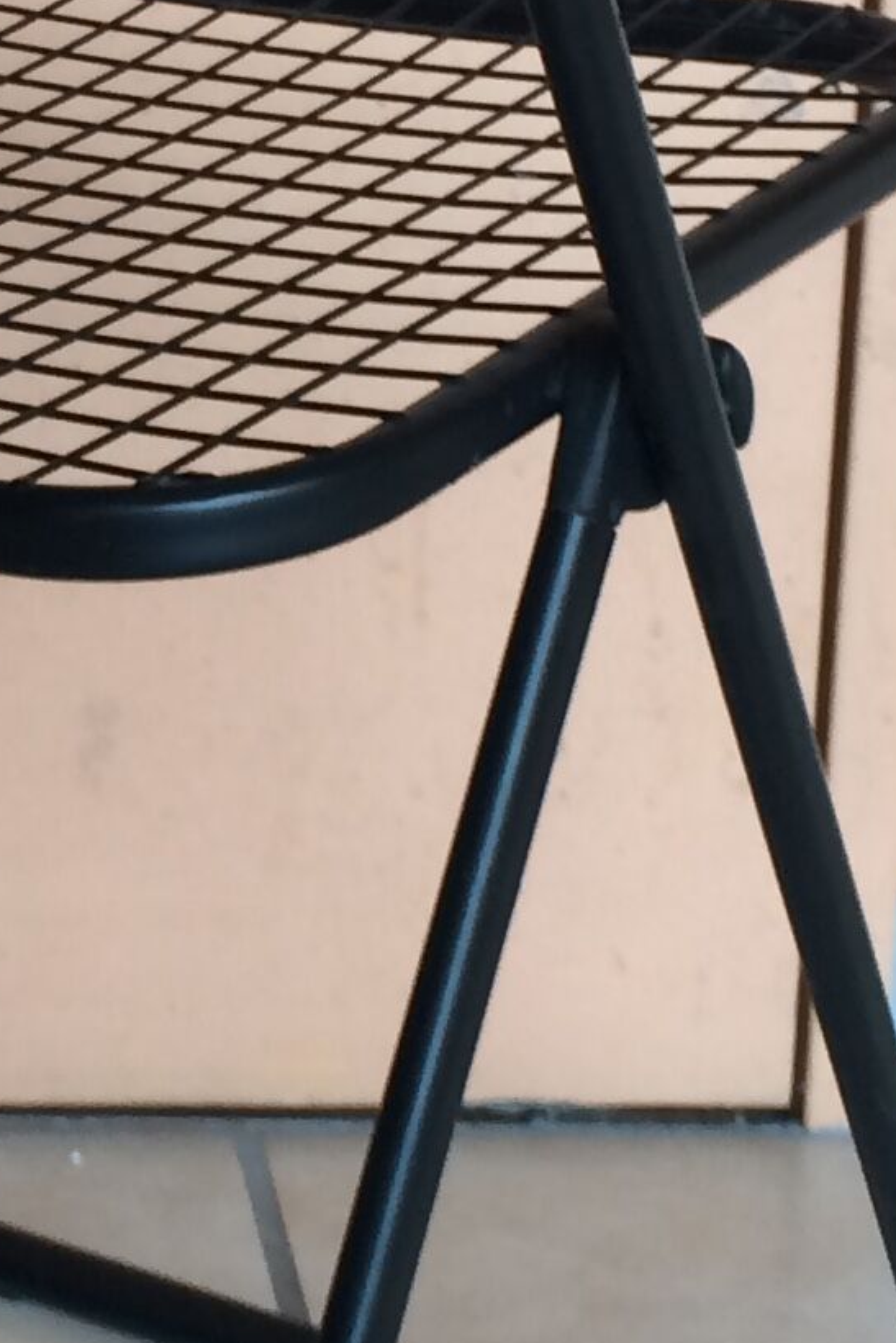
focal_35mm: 120
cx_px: -208
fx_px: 4478
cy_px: 398
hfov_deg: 11.2
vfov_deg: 17.0
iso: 40
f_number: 2.2
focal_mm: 4.15
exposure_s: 1/33
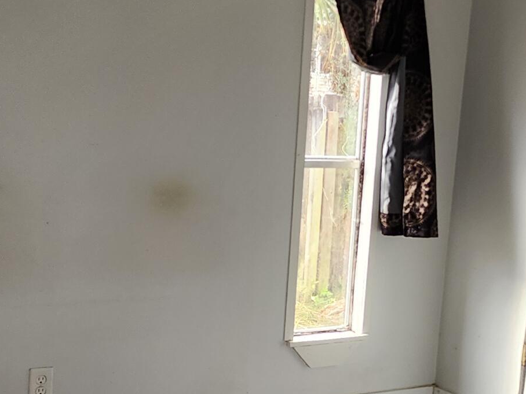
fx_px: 1155
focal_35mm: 76
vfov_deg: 19.2
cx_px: 356
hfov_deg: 25.5
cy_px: 300
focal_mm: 6.4
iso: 125
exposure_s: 1/180
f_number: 1.8
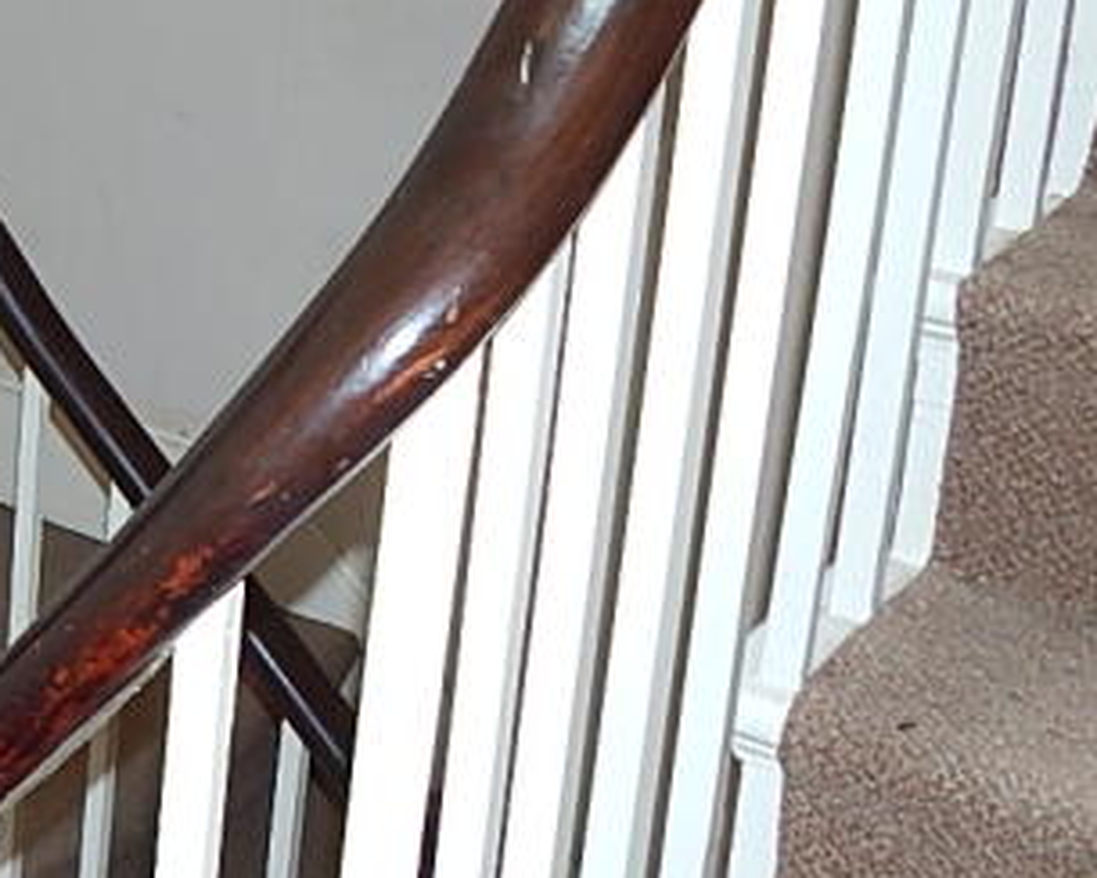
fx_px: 2338
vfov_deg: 20.7
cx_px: -593
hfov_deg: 21.6
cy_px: 25
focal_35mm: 72
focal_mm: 4
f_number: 3
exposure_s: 1/30
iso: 125
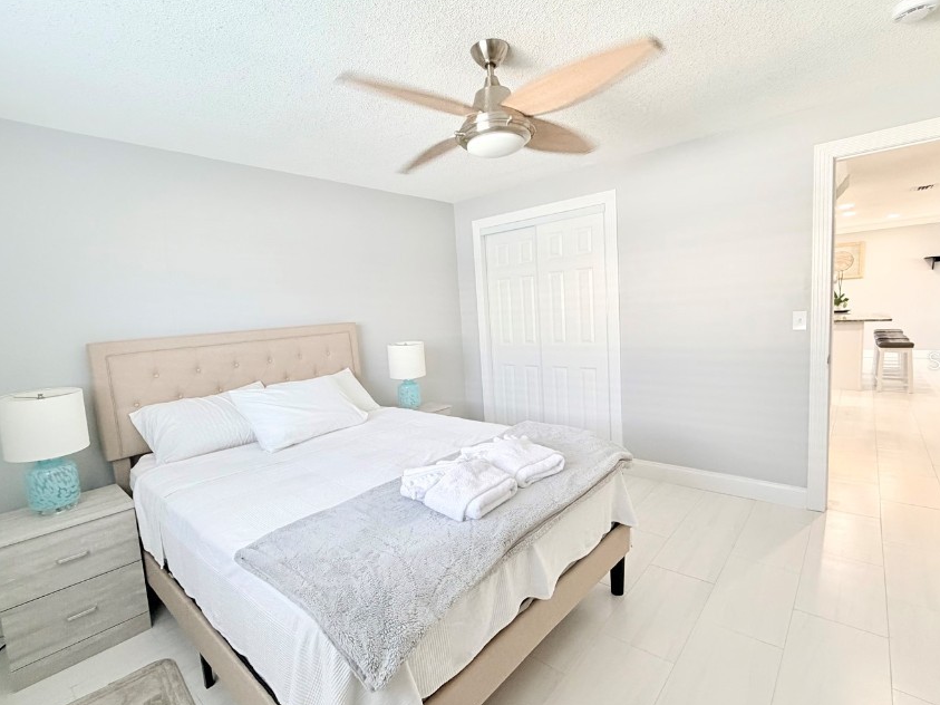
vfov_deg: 74.7
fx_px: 462
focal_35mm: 17
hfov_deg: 91.0
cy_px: 360
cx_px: 463
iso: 320
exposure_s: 1/120
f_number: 2.2
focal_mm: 2.22
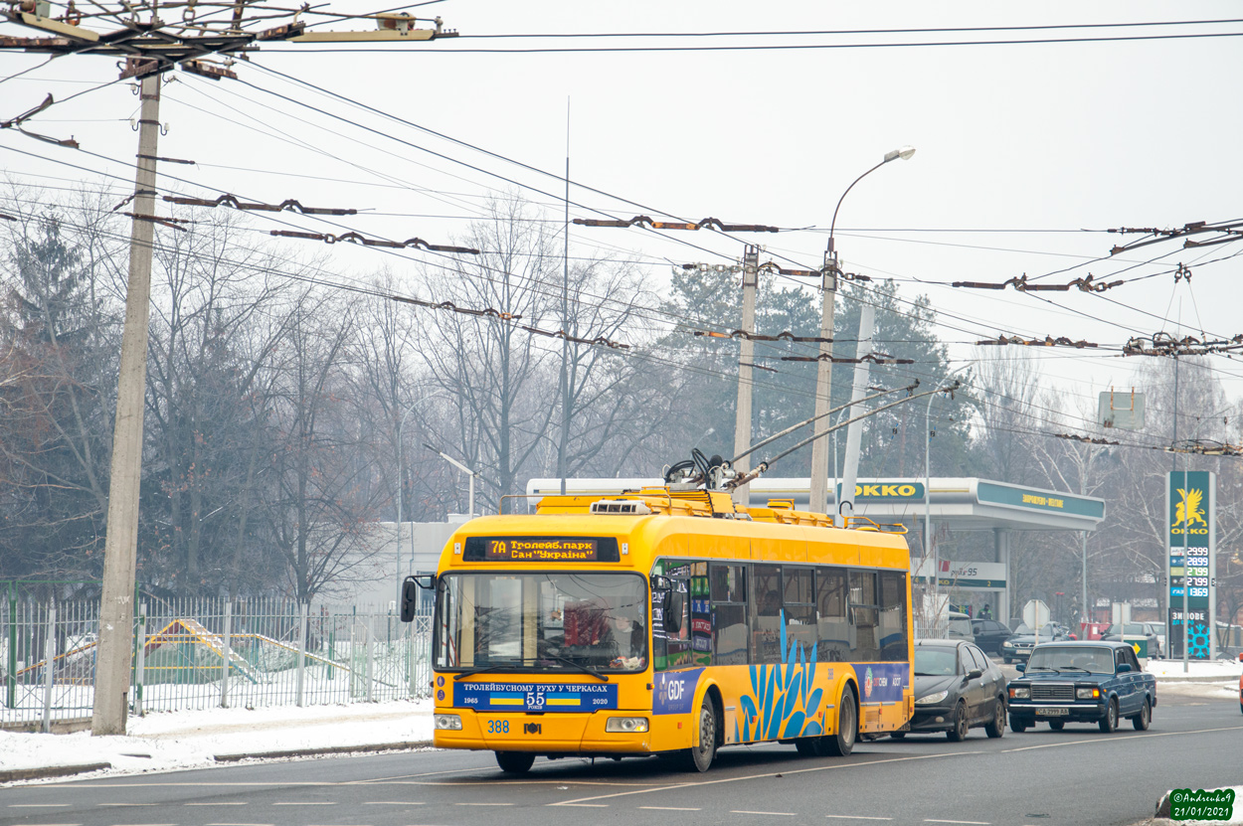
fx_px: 3881
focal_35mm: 112
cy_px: 413
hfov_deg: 18.2
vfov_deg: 12.2
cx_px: 622
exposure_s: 1/250
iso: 400
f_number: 5.3
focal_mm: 75
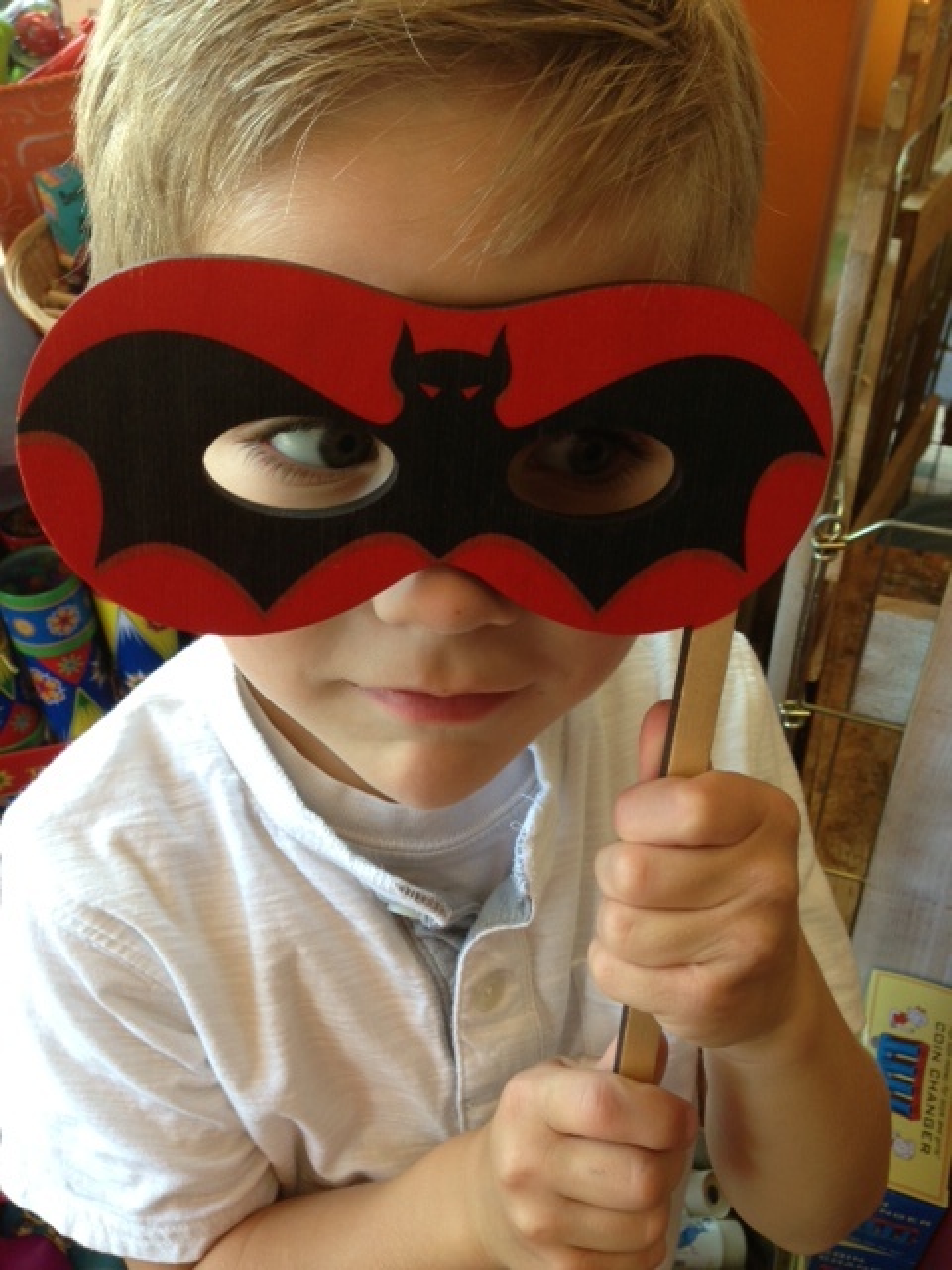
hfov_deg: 42.9
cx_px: 476
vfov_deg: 55.4
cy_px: 635
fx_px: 1210
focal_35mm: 33
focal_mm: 4.13
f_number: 2.4
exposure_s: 1/30
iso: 50
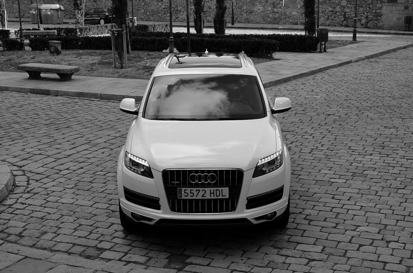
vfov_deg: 23.7
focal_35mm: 57
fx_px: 652
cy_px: 136
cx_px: 206
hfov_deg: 35.1
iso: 200
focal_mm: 38
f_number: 8
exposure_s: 1/250
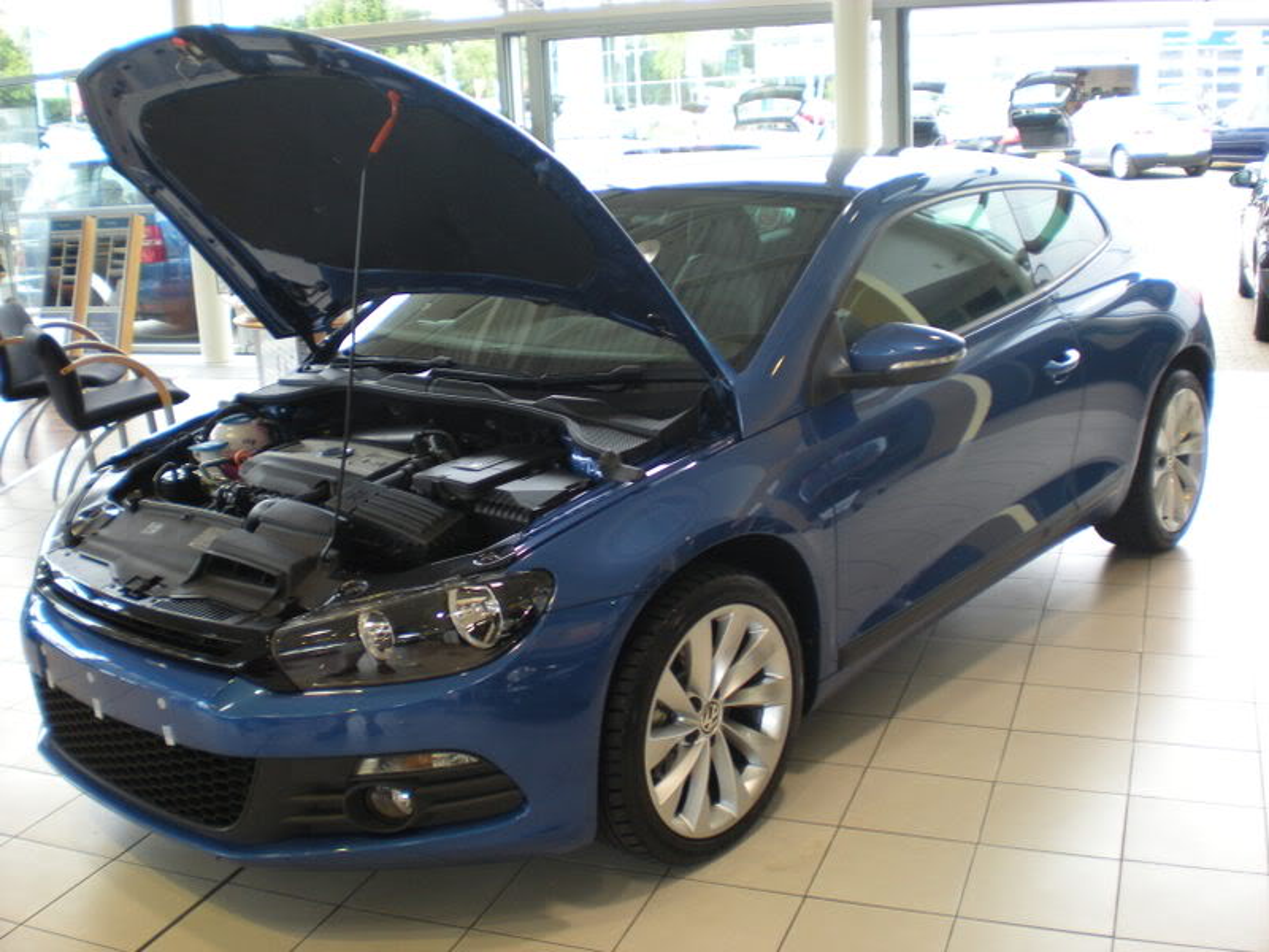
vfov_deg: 37.7
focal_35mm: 38
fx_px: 1393
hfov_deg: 49.0
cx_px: 634
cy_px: 476
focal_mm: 6.3
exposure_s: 1/67.6
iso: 144
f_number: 3.1
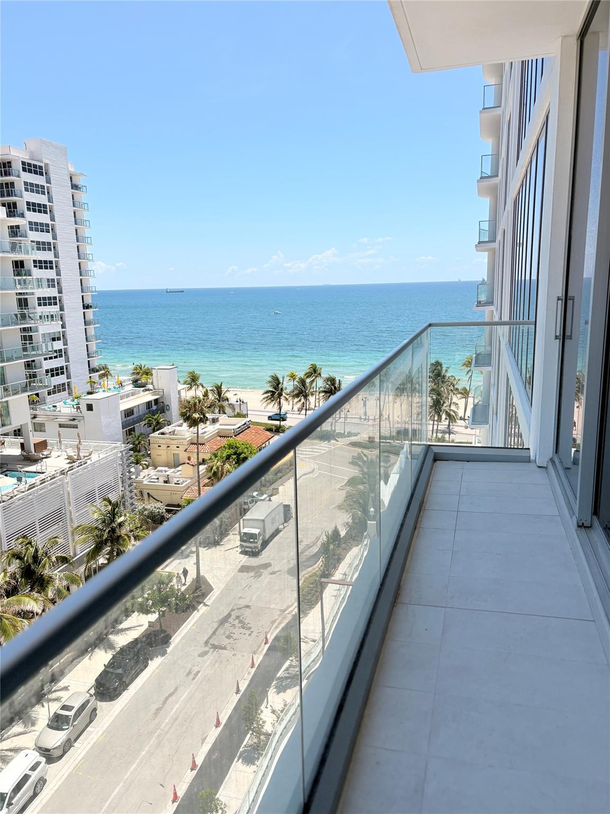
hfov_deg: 53.1
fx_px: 611
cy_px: 407
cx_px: 305
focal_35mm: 26
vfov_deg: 67.3
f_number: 1.6
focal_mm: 5.96
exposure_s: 1/4065
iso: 50
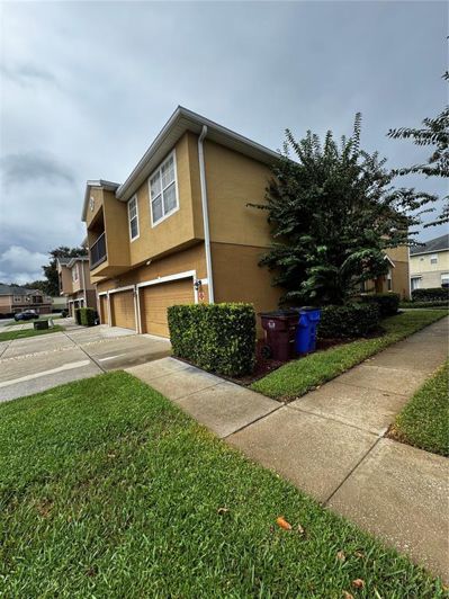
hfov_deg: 85.7
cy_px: 300
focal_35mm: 14
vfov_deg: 102.1
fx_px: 242
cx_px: 224
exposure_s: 1/1395
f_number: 2.2
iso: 50
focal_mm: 2.22
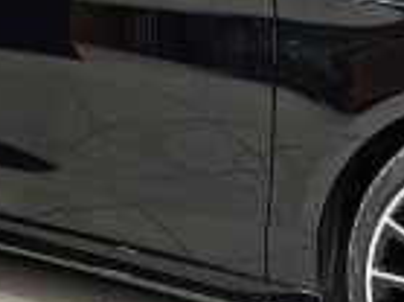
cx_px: 326
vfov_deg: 13.9
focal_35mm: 106
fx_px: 1236
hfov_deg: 18.4
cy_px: 110
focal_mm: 6.3
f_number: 1.7
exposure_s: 1/180
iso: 100
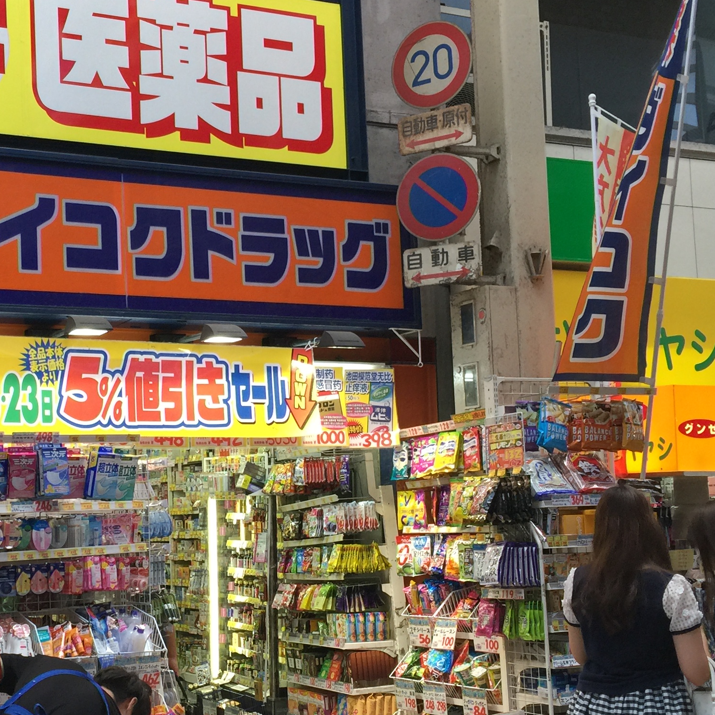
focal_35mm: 56
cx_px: 195
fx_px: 1309
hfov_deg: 30.1
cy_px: 413
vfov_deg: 30.5
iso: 40
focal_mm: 4.15
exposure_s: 1/40
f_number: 2.2
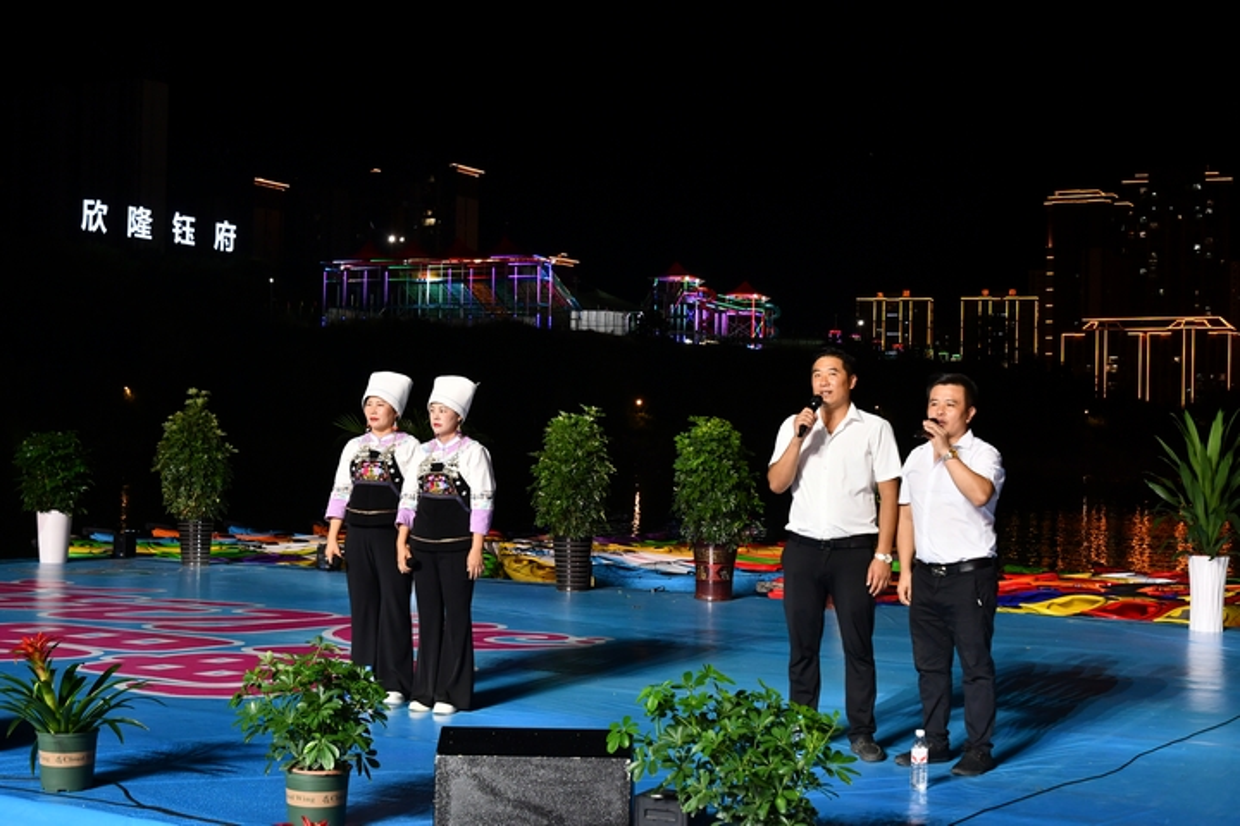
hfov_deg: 41.1
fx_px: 1653
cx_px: 620
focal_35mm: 48
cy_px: 413
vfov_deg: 28.1
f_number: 5.6
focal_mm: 32
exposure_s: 1/80
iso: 1000
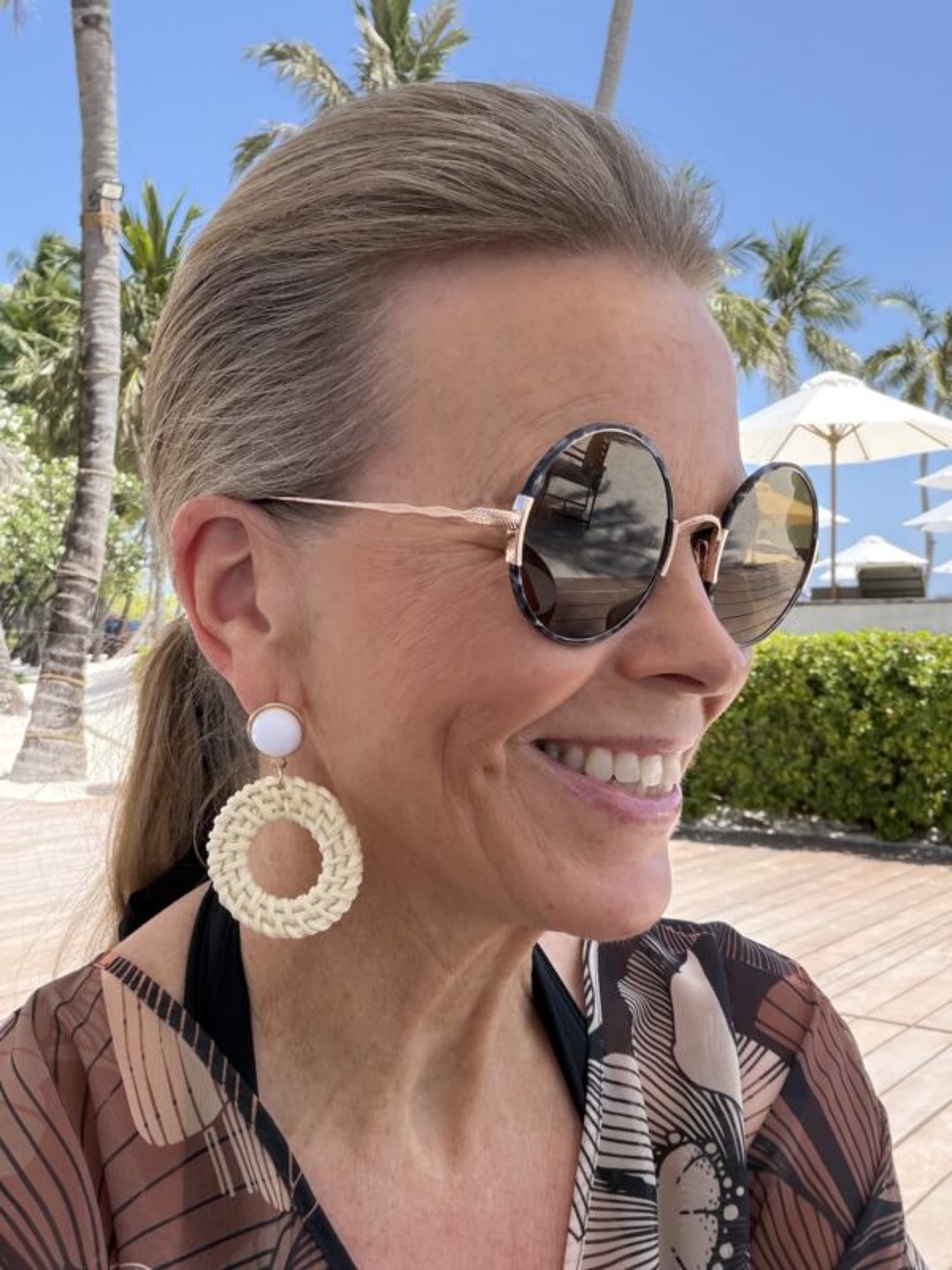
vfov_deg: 60.0
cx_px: 476
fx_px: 1100
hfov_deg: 46.8
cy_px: 635
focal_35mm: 30
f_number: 1.9
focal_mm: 2.71
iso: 40
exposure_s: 1/513
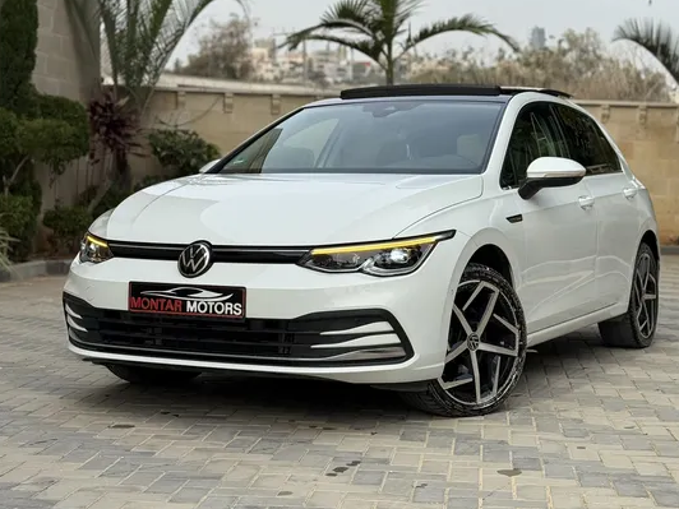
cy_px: 180
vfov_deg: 22.5
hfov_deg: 29.8
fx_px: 1275
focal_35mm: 65
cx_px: 337
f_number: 1.78
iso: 80
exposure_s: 1/3704
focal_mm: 6.76
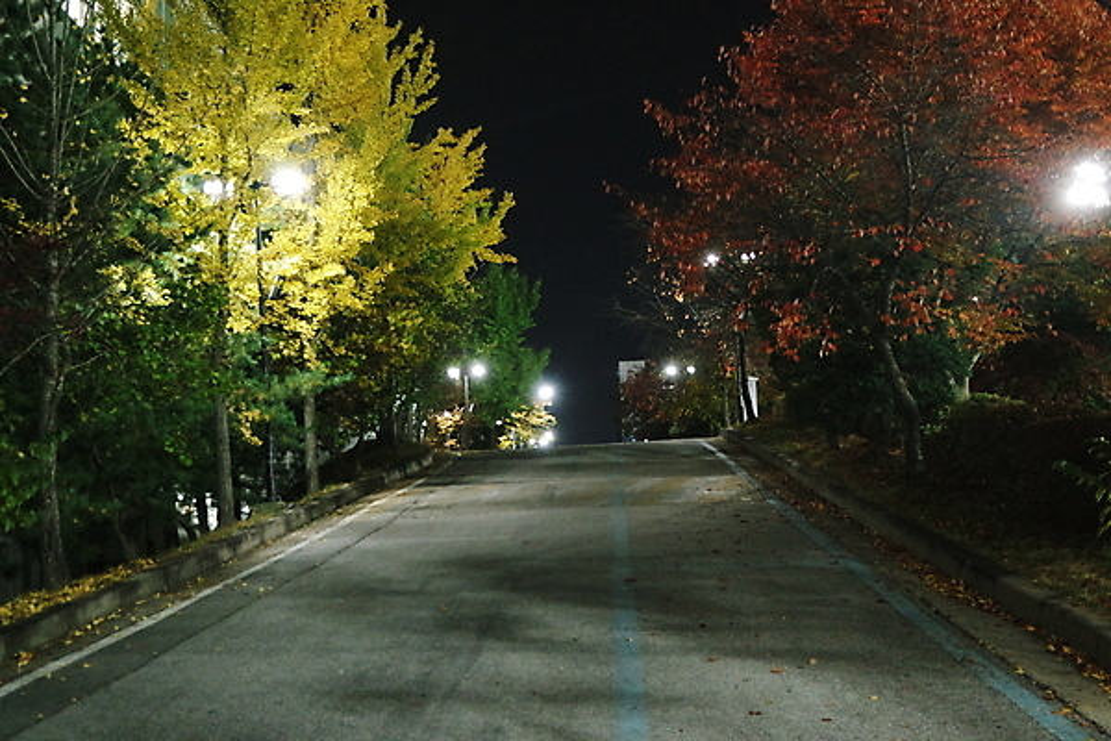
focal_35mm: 46
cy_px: 370
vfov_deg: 29.2
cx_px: 556
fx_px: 1420
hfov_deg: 42.7
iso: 3200
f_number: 4.5
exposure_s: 1/8
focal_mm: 30
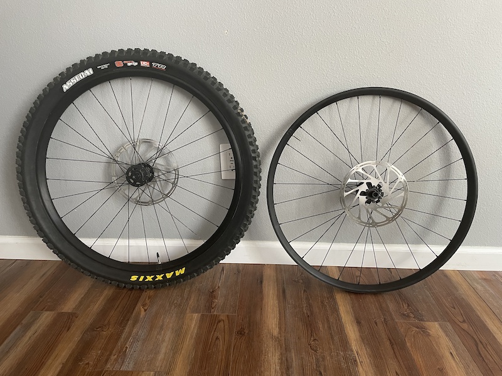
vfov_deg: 53.1
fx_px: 377
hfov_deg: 67.3
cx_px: 251
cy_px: 188
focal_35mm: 26
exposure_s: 1/60
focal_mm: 4.2
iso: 200
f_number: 1.6
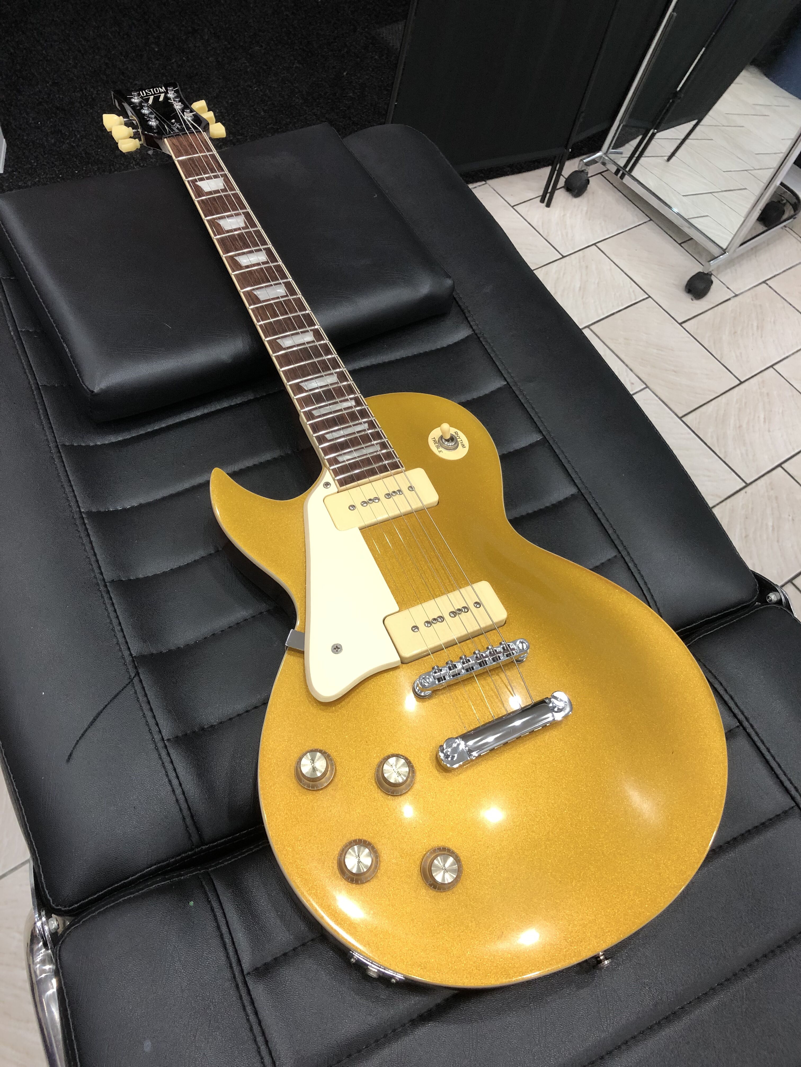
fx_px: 864
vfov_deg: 63.4
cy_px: 534
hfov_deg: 49.7
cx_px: 400
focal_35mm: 28
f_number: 1.8
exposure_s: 1/17
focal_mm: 4
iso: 40
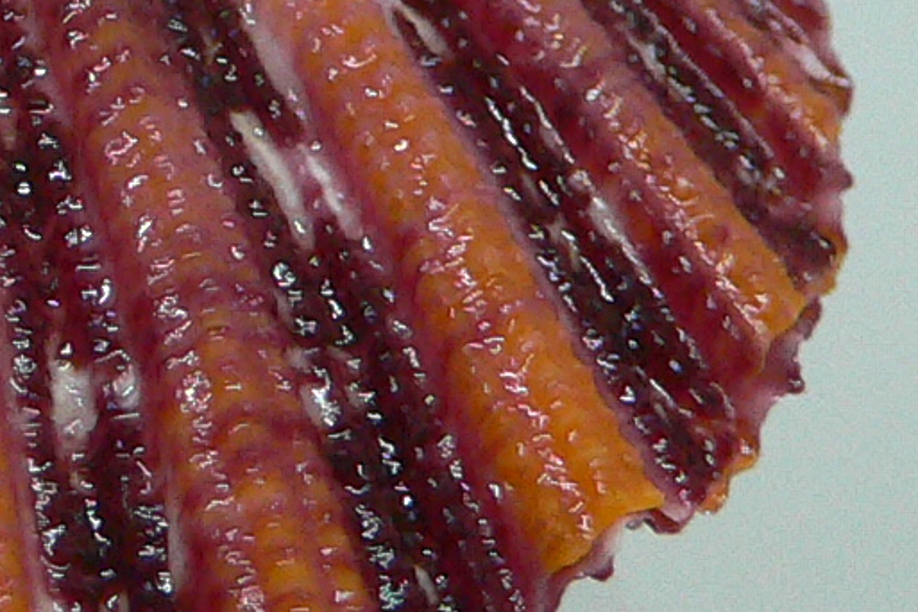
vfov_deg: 9.5
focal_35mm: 143
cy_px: 43
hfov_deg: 13.8
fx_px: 3646
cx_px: -279
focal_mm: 4.6
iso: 200
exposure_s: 1/50
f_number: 2.8
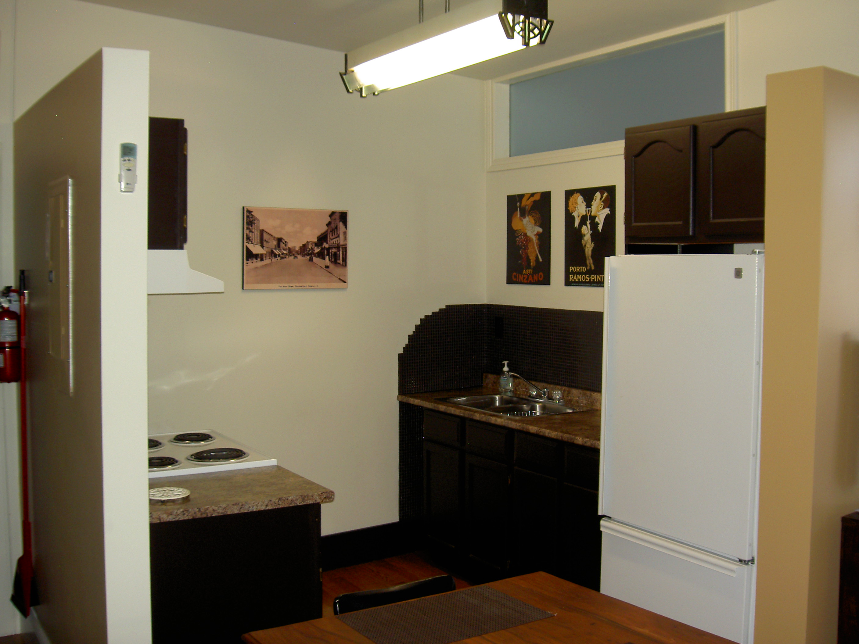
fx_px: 968
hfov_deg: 47.9
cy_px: 322
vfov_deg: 36.8
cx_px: 430
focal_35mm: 39
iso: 100
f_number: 2.8
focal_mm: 8
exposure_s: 1/60
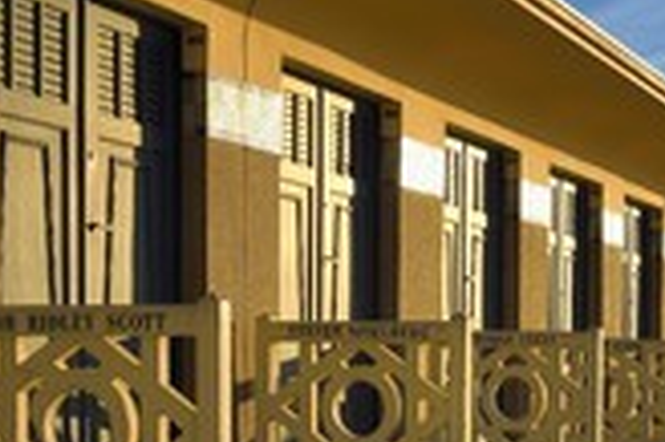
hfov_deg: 24.1
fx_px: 1513
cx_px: 592
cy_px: 418
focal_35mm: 82
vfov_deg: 16.4
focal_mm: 32
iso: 200
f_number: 11
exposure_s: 1/250
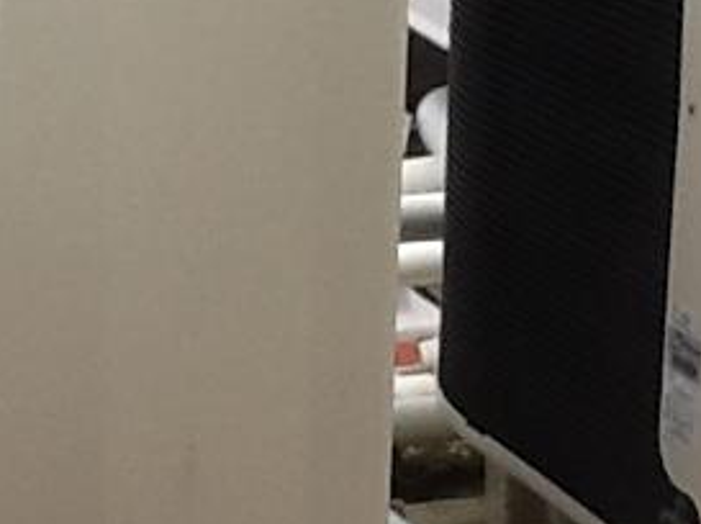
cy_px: 126
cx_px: 467
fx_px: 3135
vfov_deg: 9.5
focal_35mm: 155
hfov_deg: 12.7
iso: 40
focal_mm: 2.03
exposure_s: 1/787
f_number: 2.4
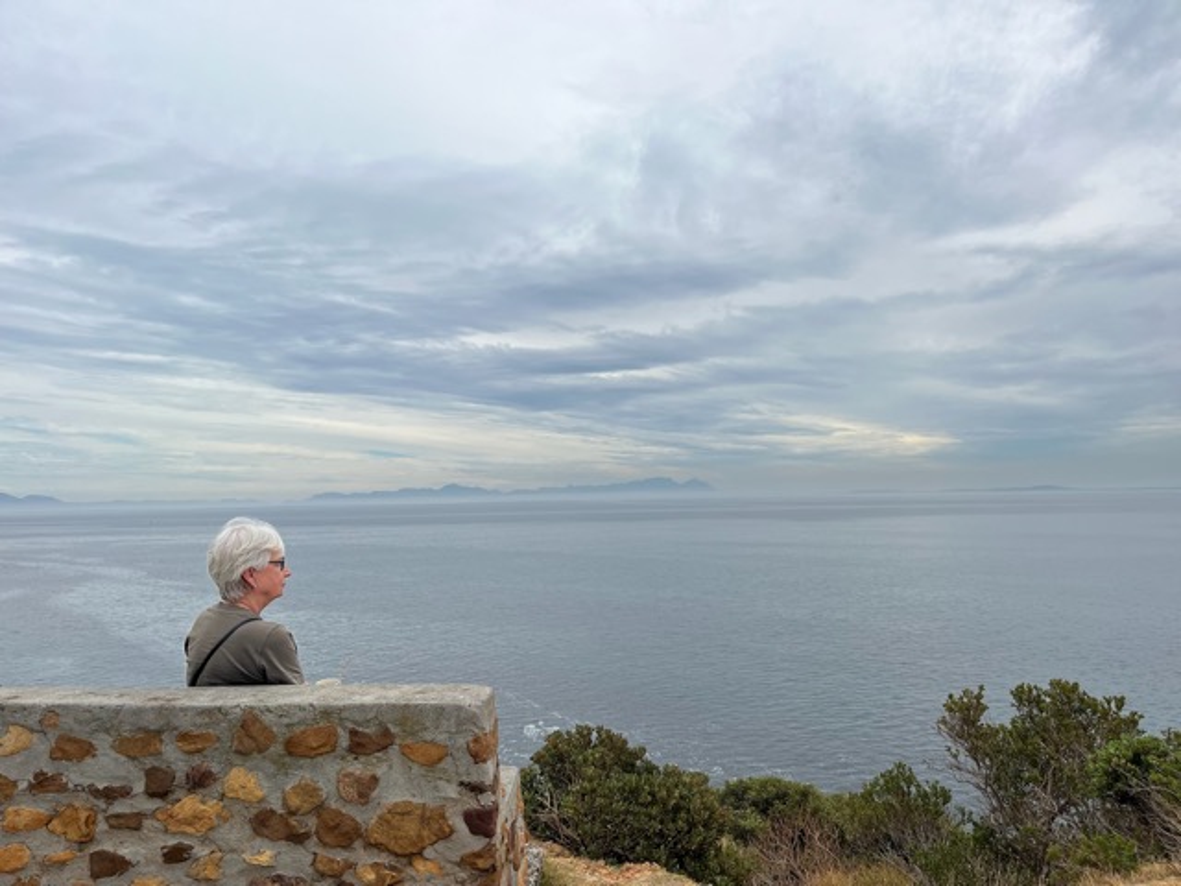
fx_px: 887
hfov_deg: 67.3
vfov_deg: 53.1
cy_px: 443
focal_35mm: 26
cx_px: 590
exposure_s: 1/4149
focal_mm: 5.1
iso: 50
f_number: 1.6
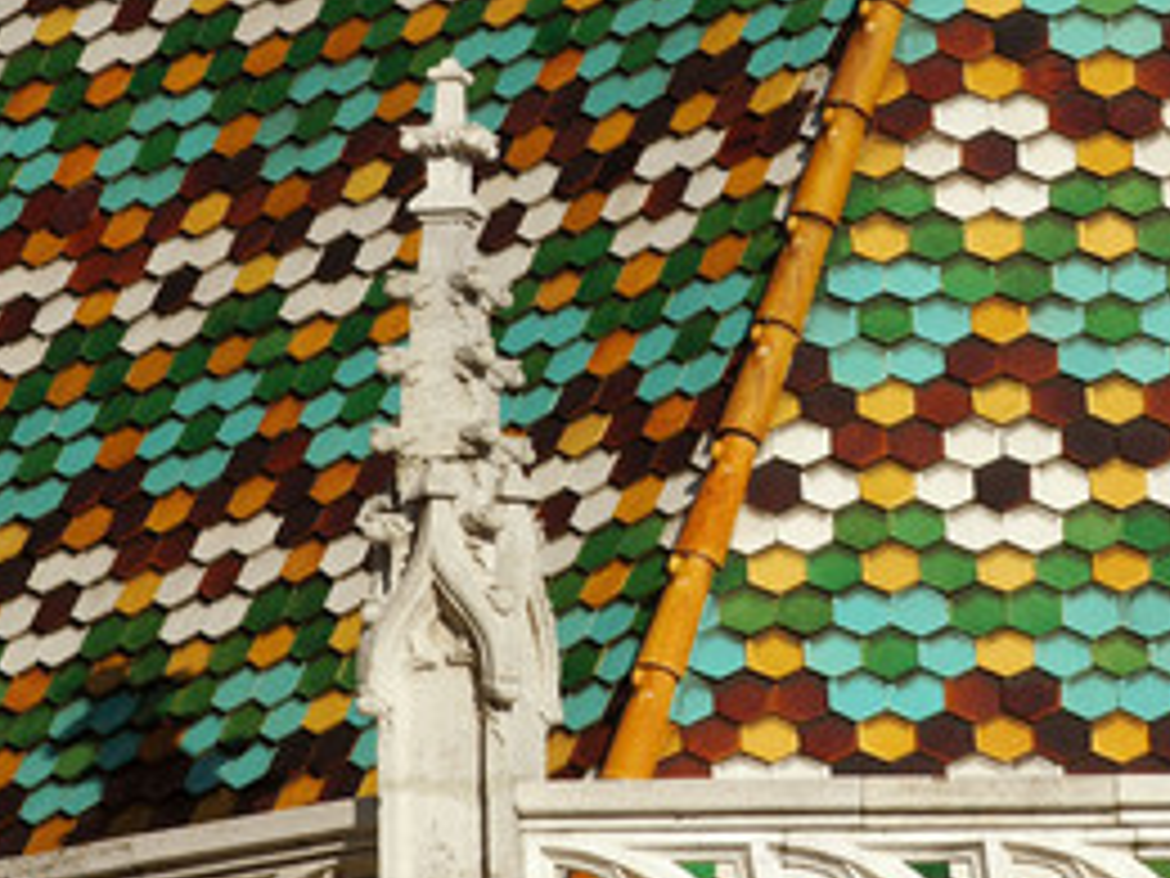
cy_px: 284
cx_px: 826
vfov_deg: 3.2
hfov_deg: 4.2
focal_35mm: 467
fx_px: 15784
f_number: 8
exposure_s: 1/640
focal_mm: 200
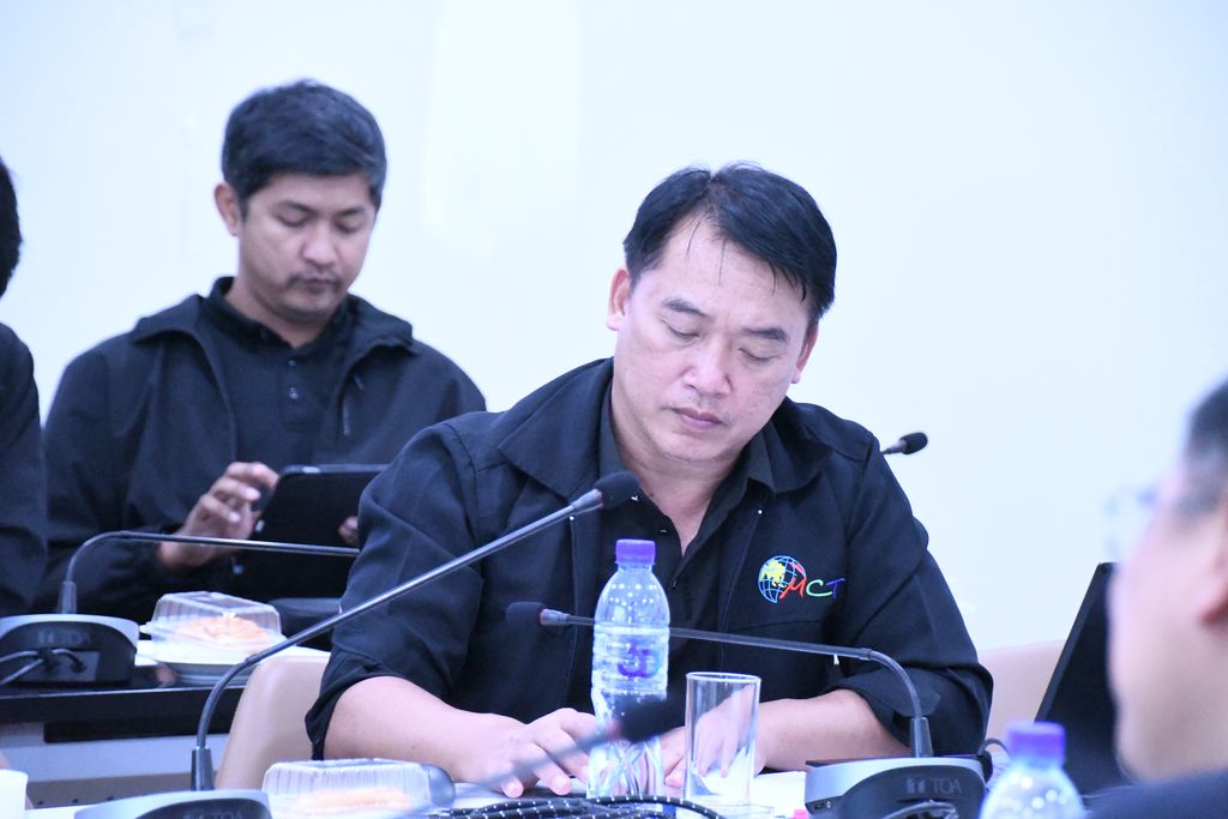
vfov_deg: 6.8
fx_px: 6891
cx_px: 614
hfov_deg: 10.2
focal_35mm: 202
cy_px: 410
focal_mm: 135
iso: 20000
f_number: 6
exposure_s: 1/200
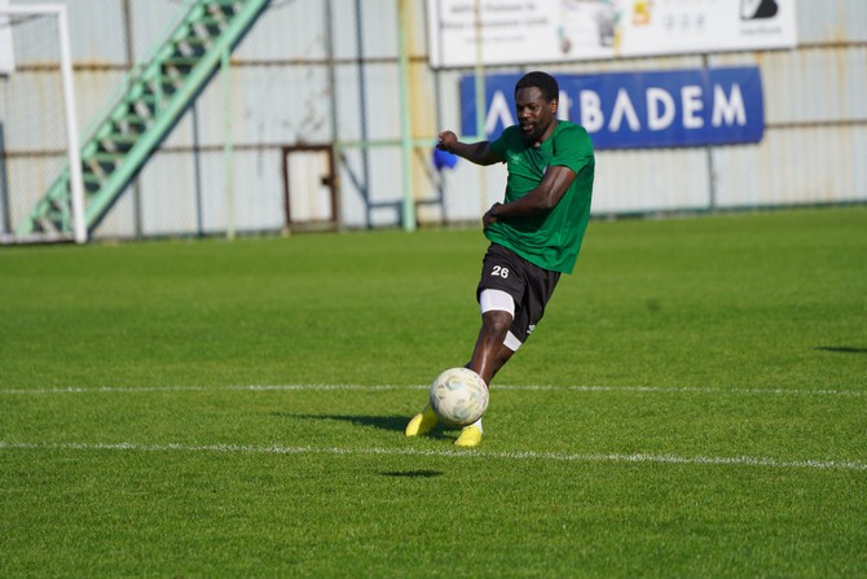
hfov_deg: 7.2
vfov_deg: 4.8
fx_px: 6937
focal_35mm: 288
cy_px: 290
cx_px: 434
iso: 100
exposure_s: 1/640
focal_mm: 288
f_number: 5.6
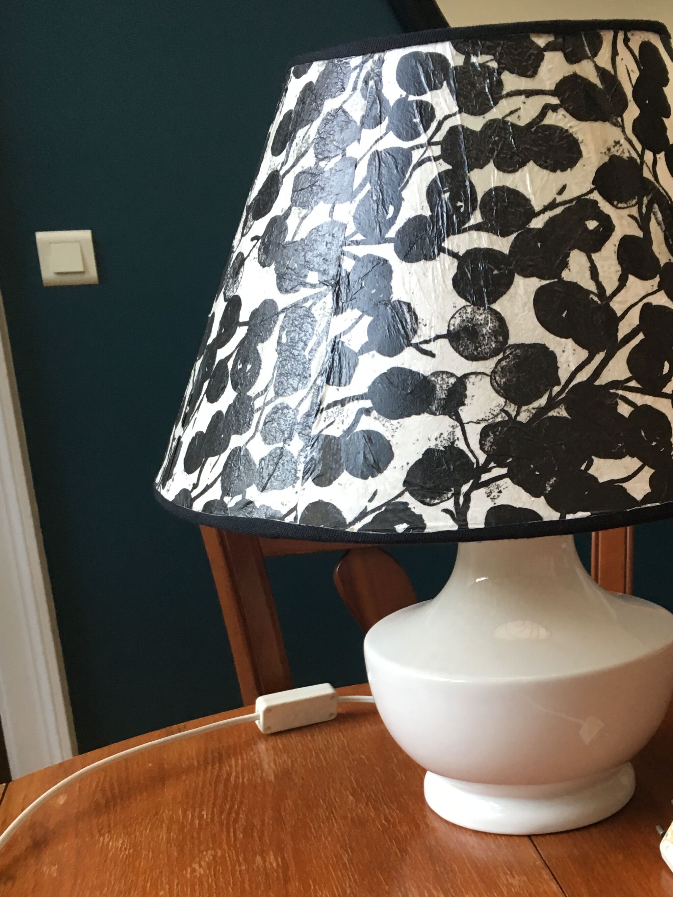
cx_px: 497
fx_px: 1140
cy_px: 611
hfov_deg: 32.3
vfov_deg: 42.3
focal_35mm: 44
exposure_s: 1/33
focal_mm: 4.15
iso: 50
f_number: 2.2
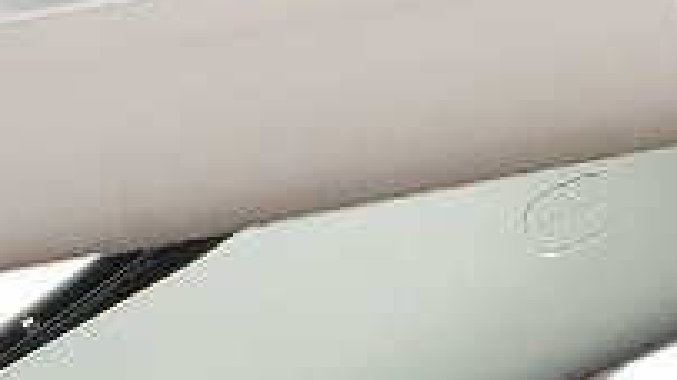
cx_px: 1114
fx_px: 4002
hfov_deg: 9.3
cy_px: 1540
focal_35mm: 223
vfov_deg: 4.9
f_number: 1.5
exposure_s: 1/385
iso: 50
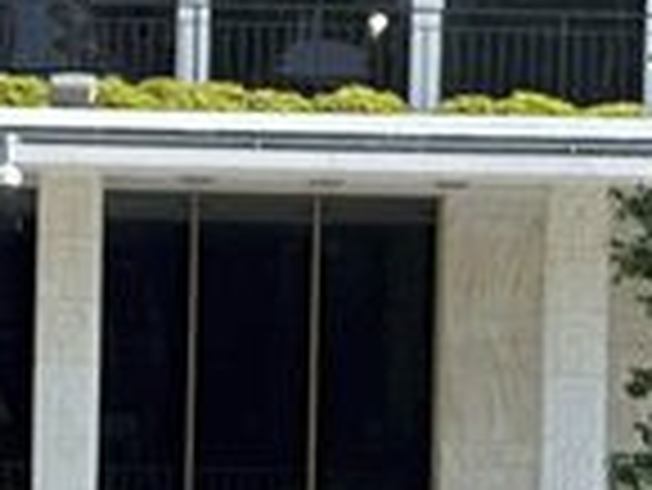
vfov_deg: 2.7
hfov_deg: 3.6
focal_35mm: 545
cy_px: 1627
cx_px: 130
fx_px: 10274
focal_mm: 9
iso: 32
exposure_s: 1/369
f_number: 2.8
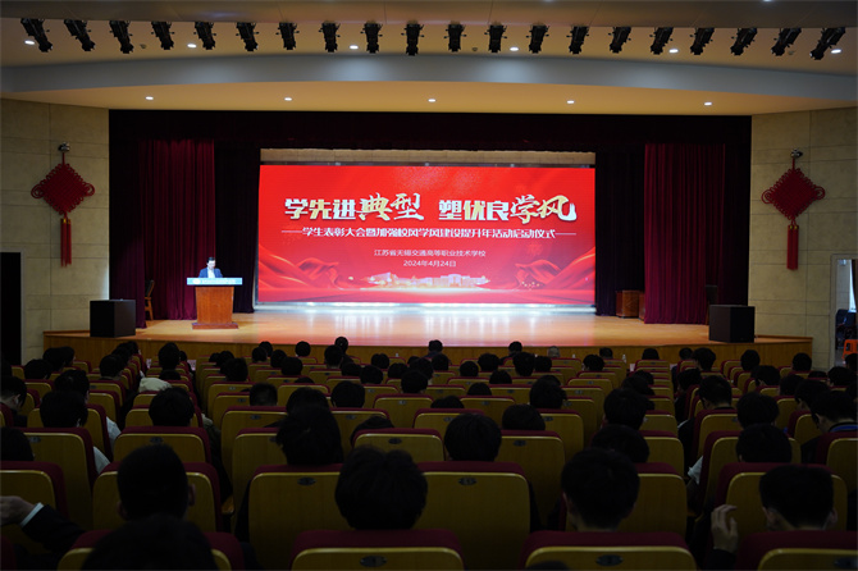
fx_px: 819
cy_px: 286
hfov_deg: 55.3
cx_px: 429
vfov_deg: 38.4
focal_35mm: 34
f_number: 4
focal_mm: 34.4
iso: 500
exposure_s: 1/160
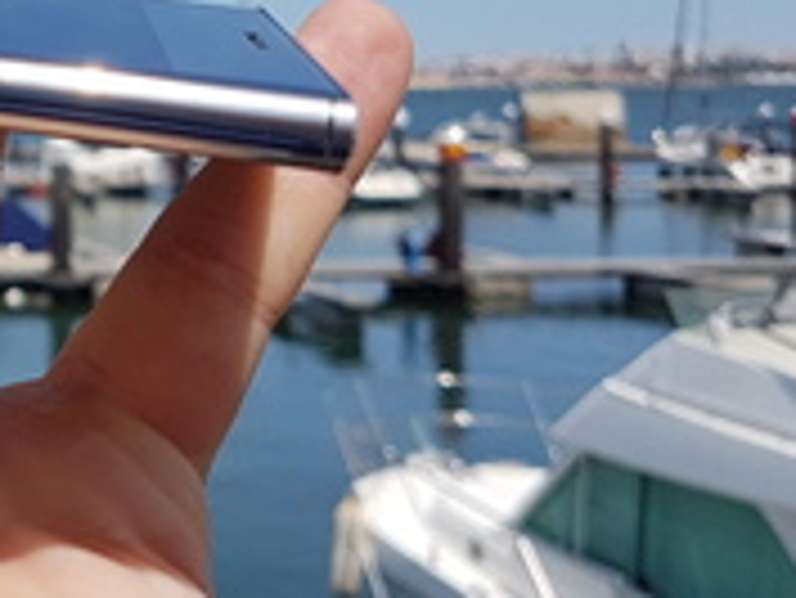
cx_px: -283
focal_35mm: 80
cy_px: 72
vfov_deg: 18.2
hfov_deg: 21.6
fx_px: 1841
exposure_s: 1/3144
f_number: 1.7
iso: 40
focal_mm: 4.2
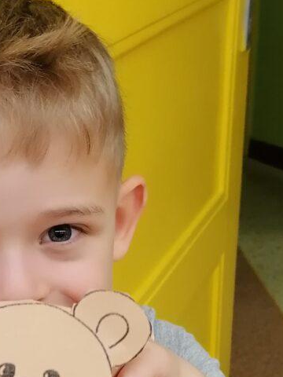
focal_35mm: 90
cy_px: 338
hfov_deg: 16.1
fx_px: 981
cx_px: 8
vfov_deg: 21.3
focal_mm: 4.75
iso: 160
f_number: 1.8
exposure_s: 1/50
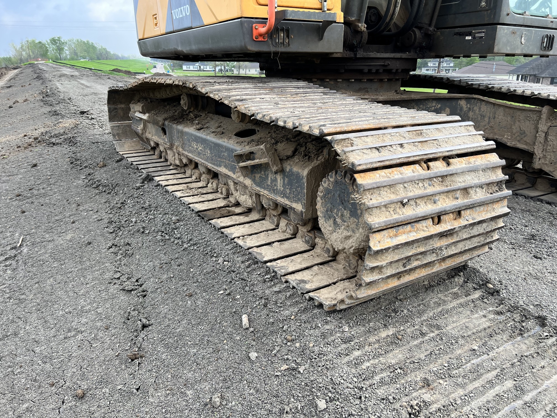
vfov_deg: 53.1
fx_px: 418
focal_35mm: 26
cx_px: 278
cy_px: 209
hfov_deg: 67.3
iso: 50
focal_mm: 5.7
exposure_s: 1/873
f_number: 1.5
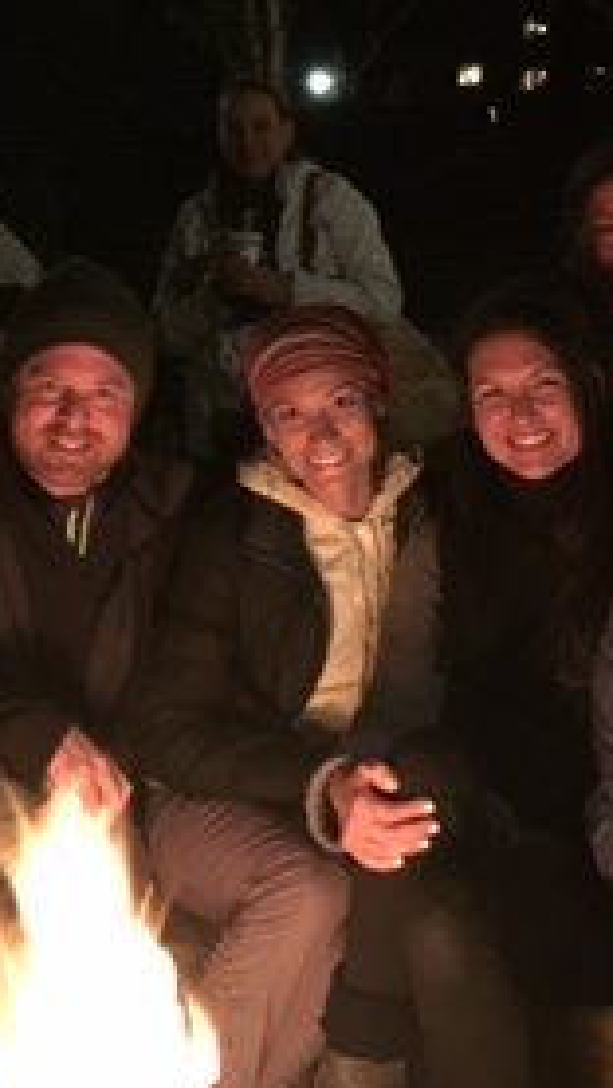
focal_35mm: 73
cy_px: 440
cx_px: 330
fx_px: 2108
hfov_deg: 16.5
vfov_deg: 28.9
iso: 250
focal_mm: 4.15
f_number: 2.2
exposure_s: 1/4
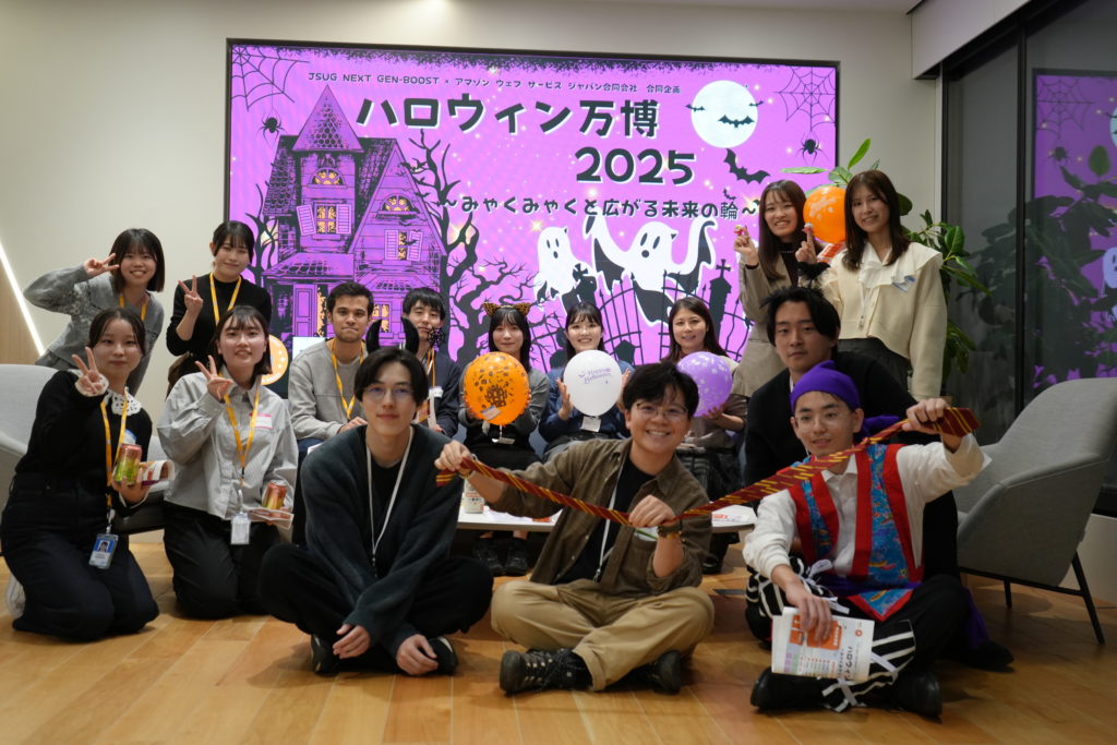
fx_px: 1148
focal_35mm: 37
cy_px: 372
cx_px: 558
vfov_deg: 36.0
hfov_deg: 51.9
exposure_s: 1/160
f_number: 4
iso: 1250
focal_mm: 37
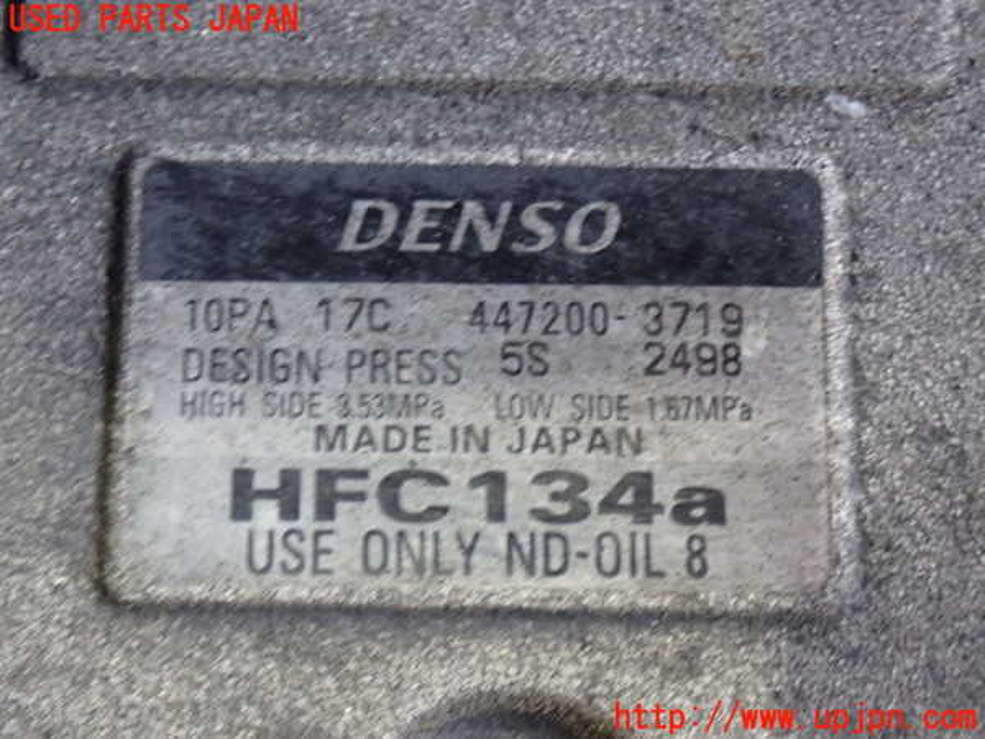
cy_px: 370
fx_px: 1764
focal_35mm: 62
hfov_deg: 31.2
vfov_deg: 23.7
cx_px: 492
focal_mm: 11.09
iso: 800
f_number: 3.6
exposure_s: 1/25
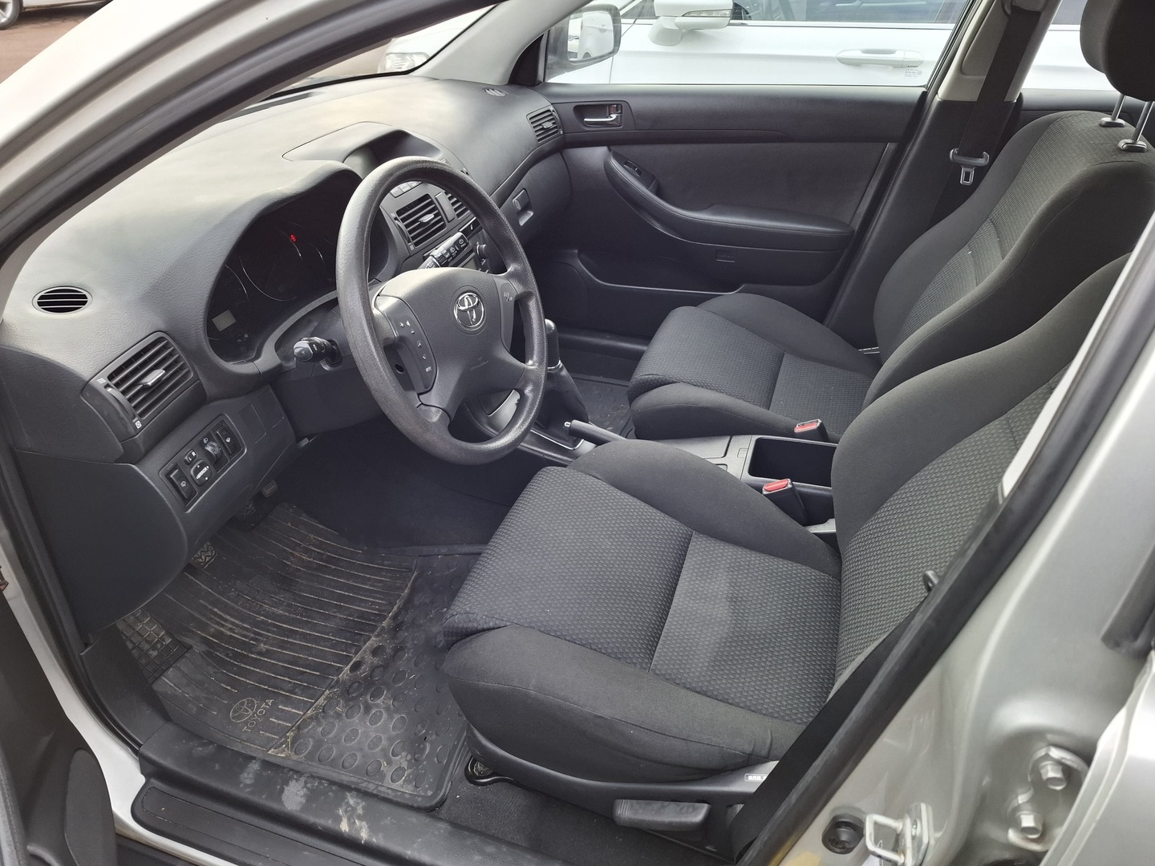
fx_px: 767
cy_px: 433
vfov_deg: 58.9
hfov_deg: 73.9
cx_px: 578
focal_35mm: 23
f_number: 1.8
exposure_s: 1/100
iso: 200
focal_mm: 5.54
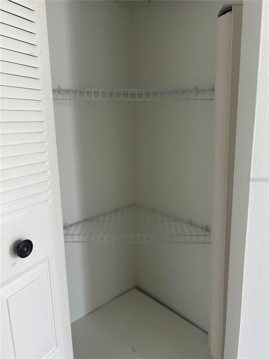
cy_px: 180
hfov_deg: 53.1
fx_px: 269
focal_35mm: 26
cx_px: 134
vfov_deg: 67.3
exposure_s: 1/108
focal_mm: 5.7
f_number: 1.5
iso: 125
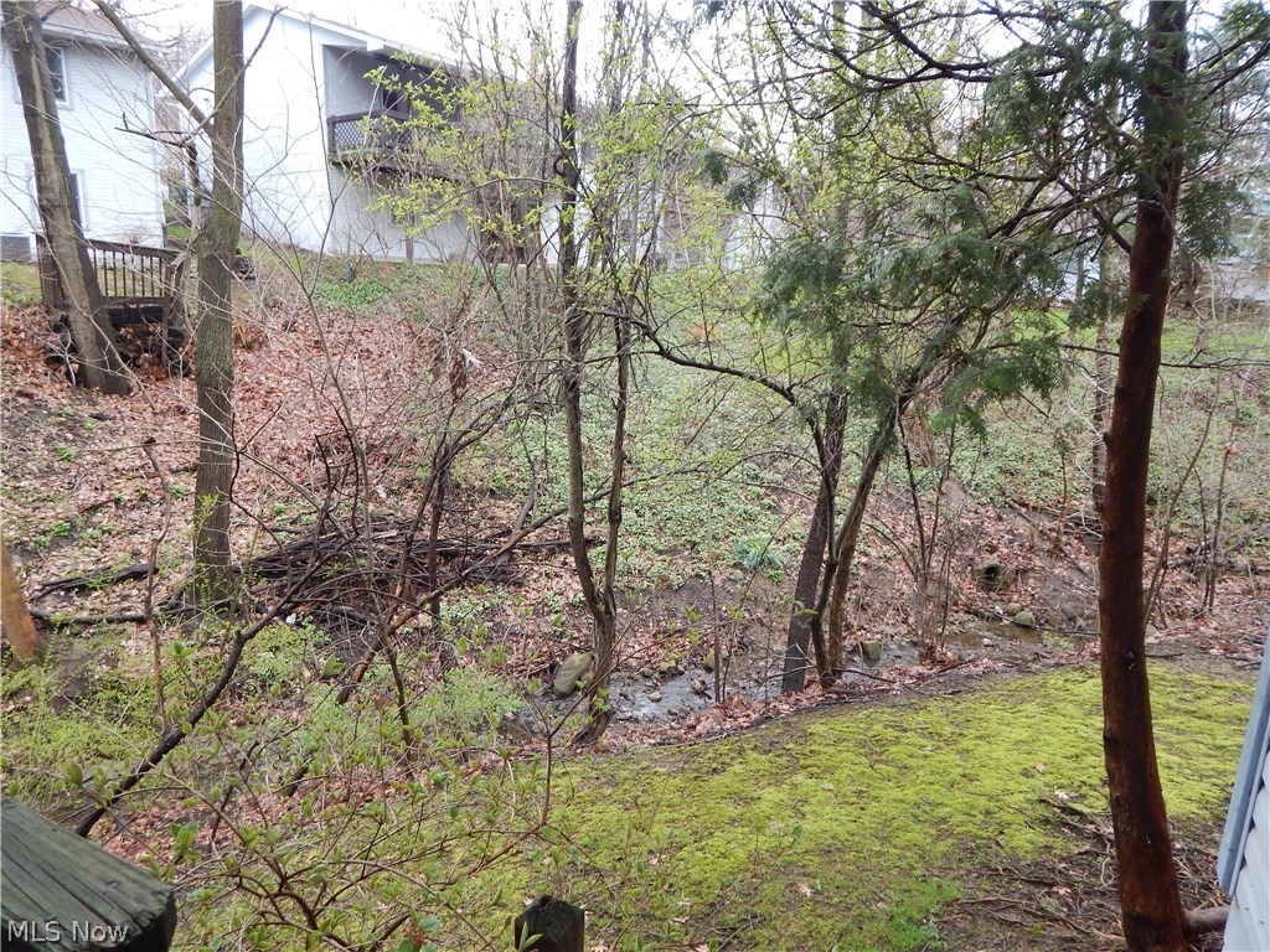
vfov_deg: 61.1
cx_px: 635
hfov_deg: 76.4
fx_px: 807
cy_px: 476
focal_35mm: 22
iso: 125
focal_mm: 4
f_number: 3
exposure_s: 1/100
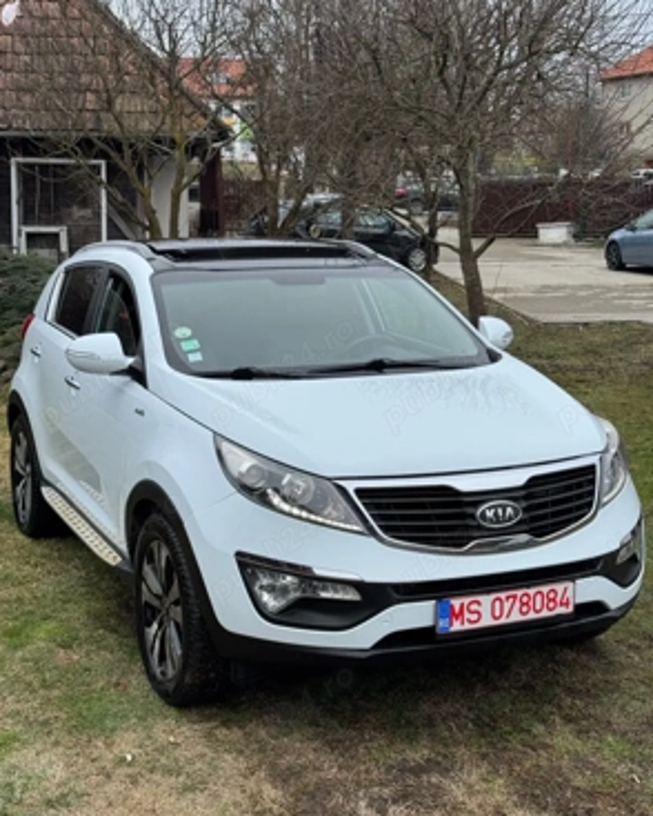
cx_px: 326
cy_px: 400
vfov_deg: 36.6
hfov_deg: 29.7
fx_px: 1231
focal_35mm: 51
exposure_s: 1/1984
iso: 64
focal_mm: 6.76
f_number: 1.78
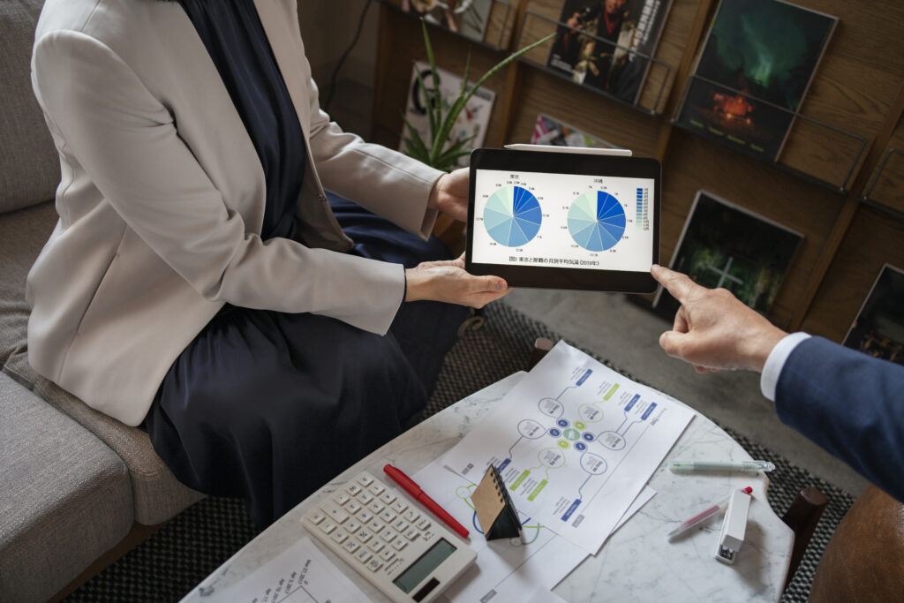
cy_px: 302
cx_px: 452
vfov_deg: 37.9
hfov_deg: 54.4
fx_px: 879
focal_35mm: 35
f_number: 3.2
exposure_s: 1/160
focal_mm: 35
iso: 400
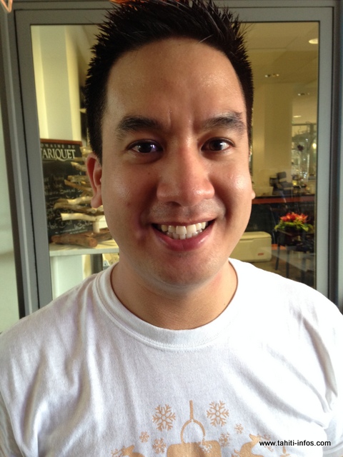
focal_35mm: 33
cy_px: 228
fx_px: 436
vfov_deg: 55.4
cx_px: 172
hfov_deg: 42.9
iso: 125
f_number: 2.4
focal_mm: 4.12
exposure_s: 1/20
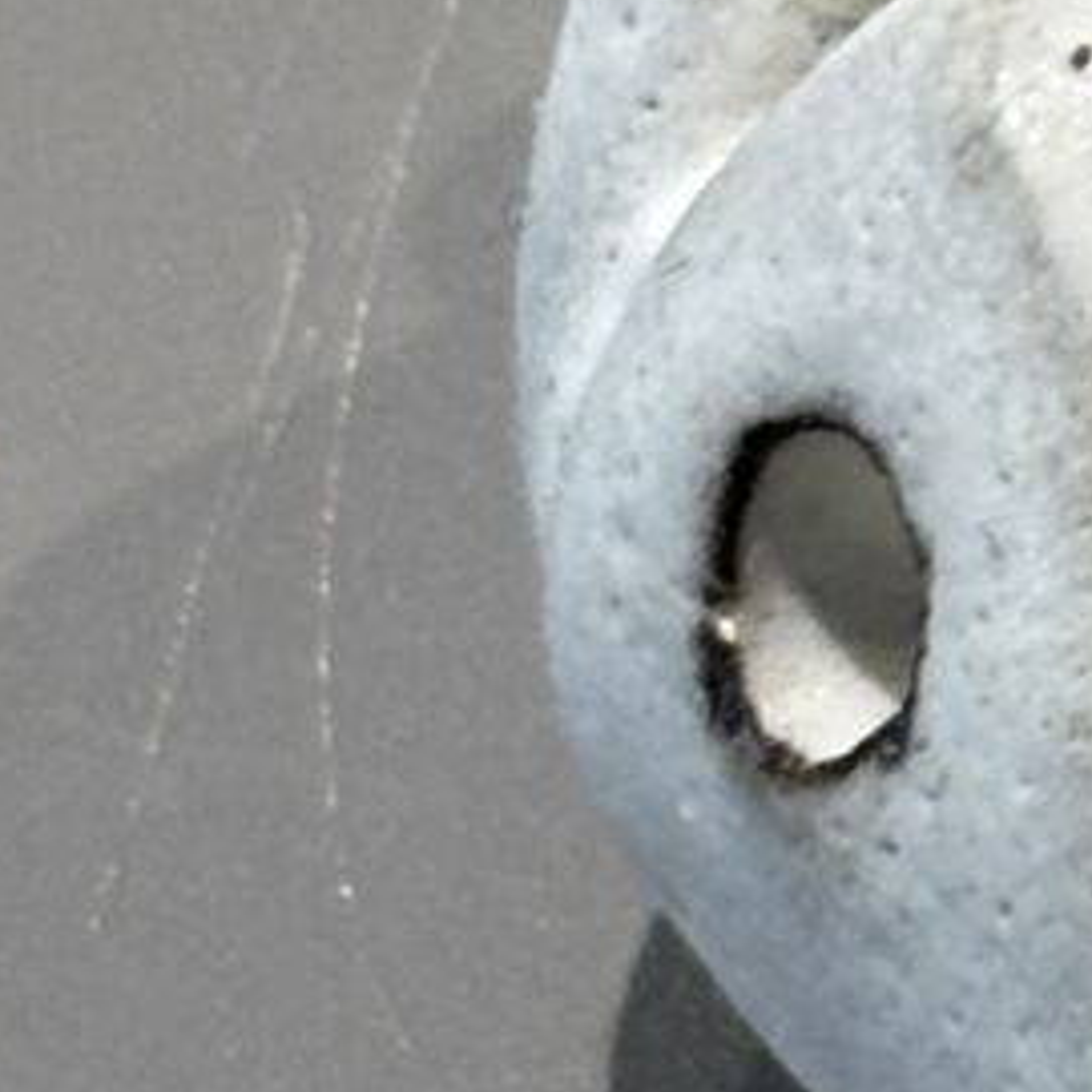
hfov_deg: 4.0
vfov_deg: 4.0
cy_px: 419
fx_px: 15490
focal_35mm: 434
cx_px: 2853
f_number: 1.6
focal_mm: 5.96
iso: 64
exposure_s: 1/60
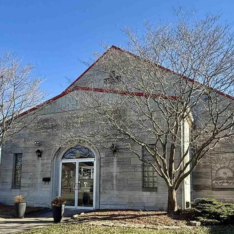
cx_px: 129
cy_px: 157
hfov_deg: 53.9
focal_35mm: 30
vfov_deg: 52.9
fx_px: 229
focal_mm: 2.22
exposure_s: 1/799
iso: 64
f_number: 2.2
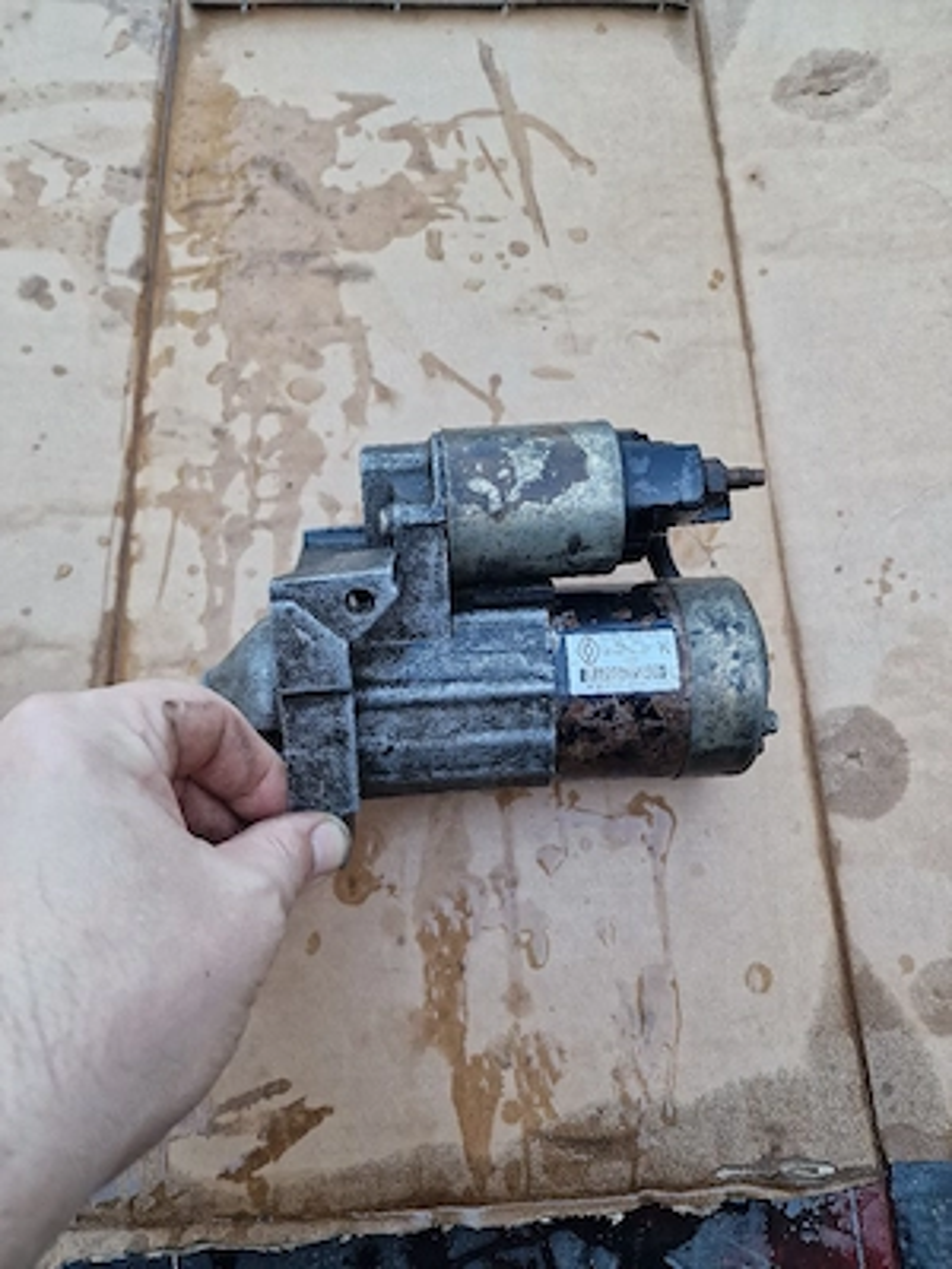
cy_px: 634
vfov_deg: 73.9
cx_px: 476
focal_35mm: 23
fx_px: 843
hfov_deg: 58.9
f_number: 1.8
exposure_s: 1/100
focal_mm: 6.4
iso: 160
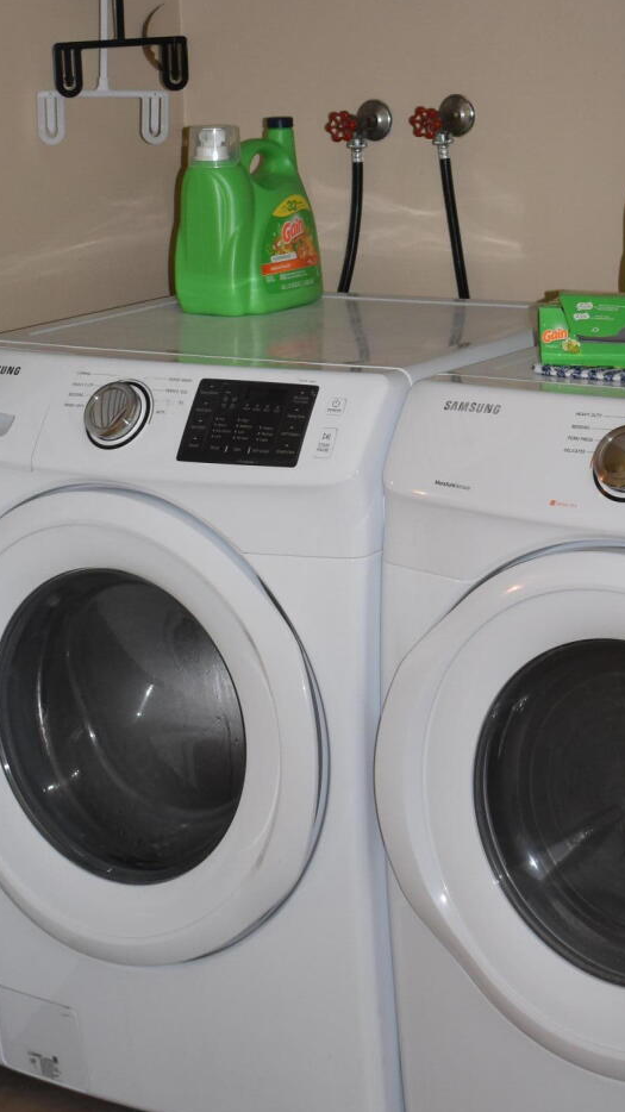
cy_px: 261
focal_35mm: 84
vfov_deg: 24.9
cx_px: 291
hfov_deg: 14.4
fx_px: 2480
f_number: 4
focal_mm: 25
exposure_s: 1/60
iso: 800
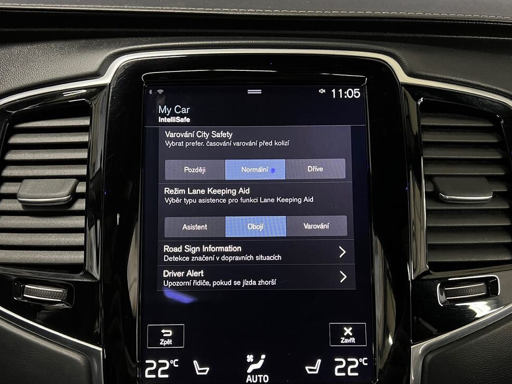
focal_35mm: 32
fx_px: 473
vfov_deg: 43.9
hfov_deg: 56.8
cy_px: 234
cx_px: 253
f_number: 1.5
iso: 640
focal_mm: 5.7
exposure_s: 1/30
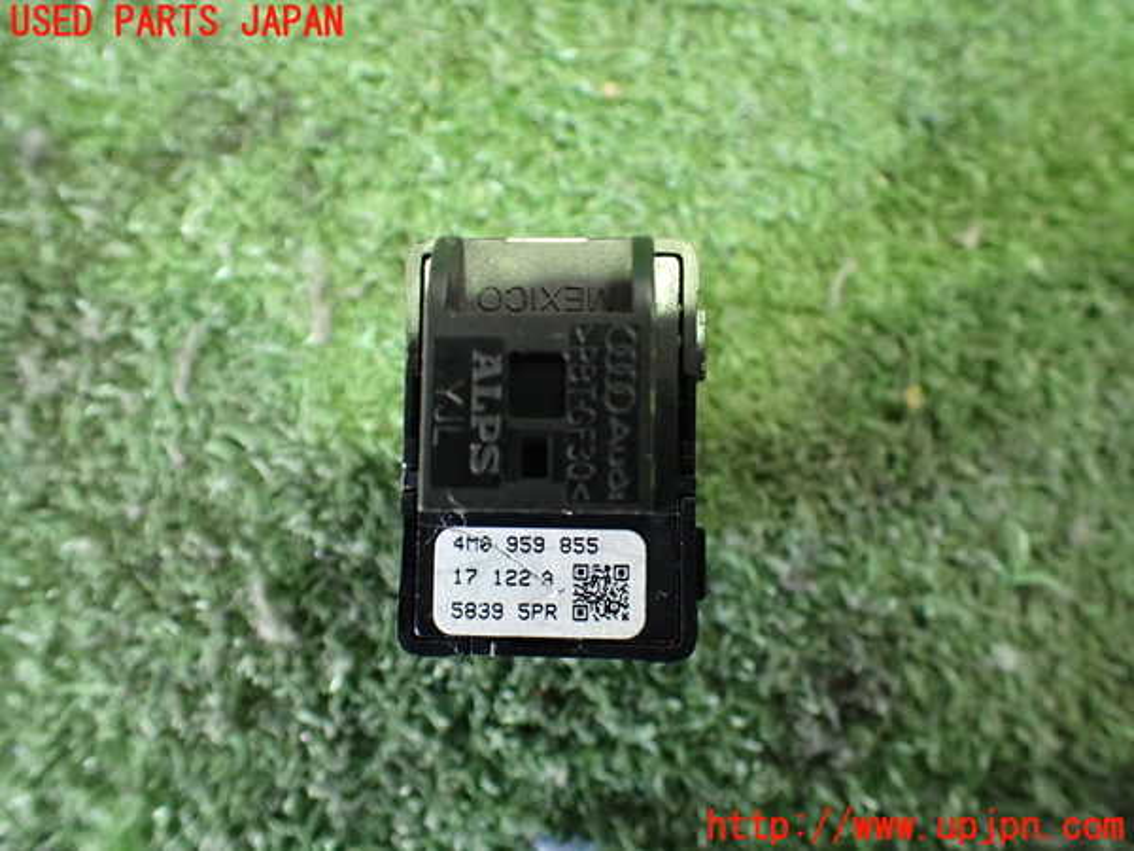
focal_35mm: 30
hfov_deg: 60.0
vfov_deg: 46.8
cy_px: 426
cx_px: 567
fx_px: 983
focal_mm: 5.4
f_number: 2.3
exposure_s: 1/30
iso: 1000
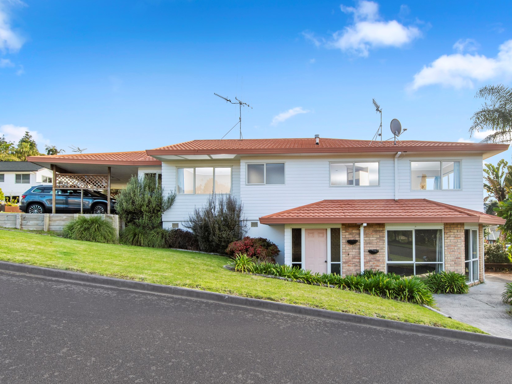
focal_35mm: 20
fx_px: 296
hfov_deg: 81.2
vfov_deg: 66.0
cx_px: 293
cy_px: 193
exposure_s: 1/200
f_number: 7.1
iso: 250
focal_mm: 12
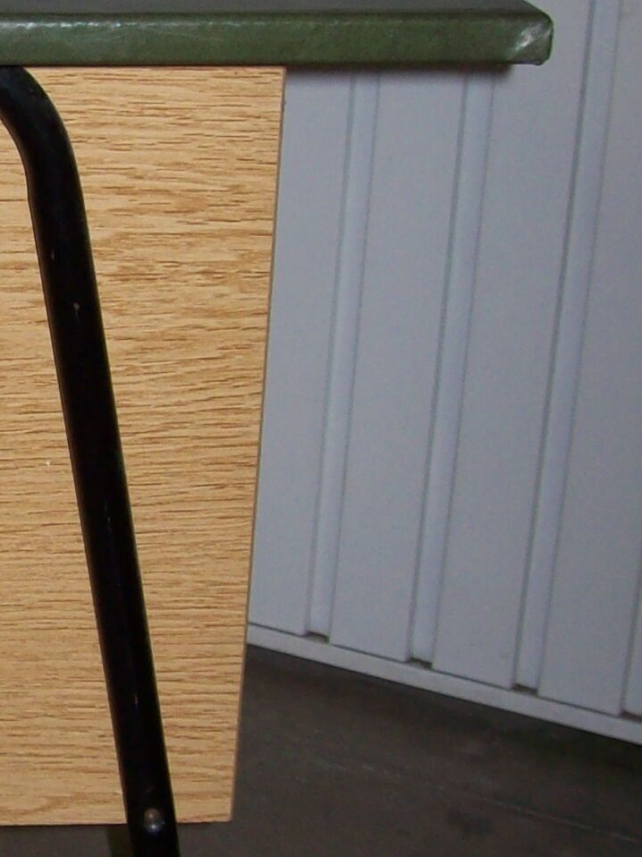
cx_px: -263
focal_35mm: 107
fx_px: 2647
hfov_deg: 13.2
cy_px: 390
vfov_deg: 18.4
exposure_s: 1/64
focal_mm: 6
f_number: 2.7
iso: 80
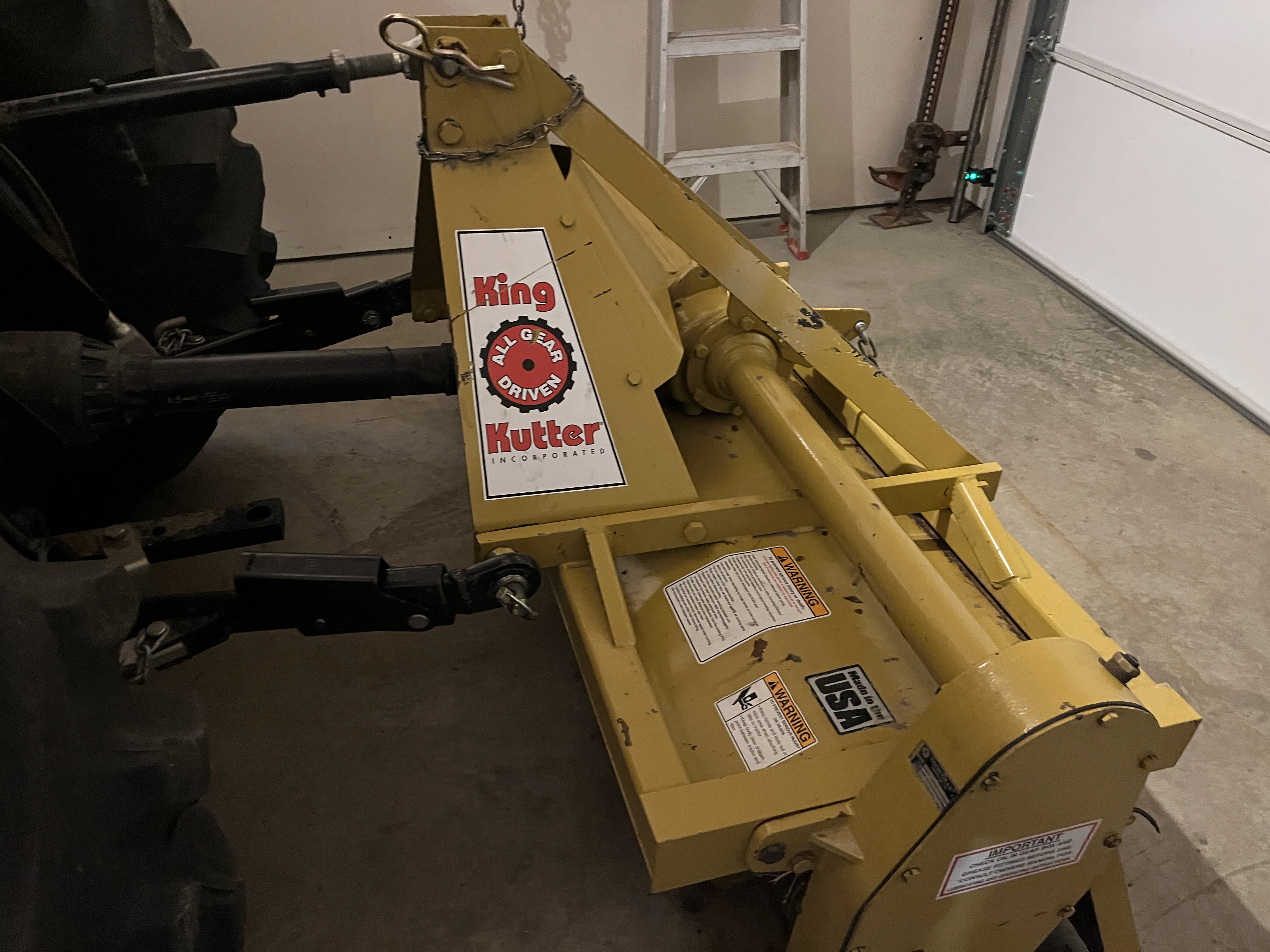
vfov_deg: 53.1
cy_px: 476
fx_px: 954
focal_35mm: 26
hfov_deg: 67.3
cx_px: 635
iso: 800
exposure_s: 1/30
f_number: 1.6
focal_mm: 5.1
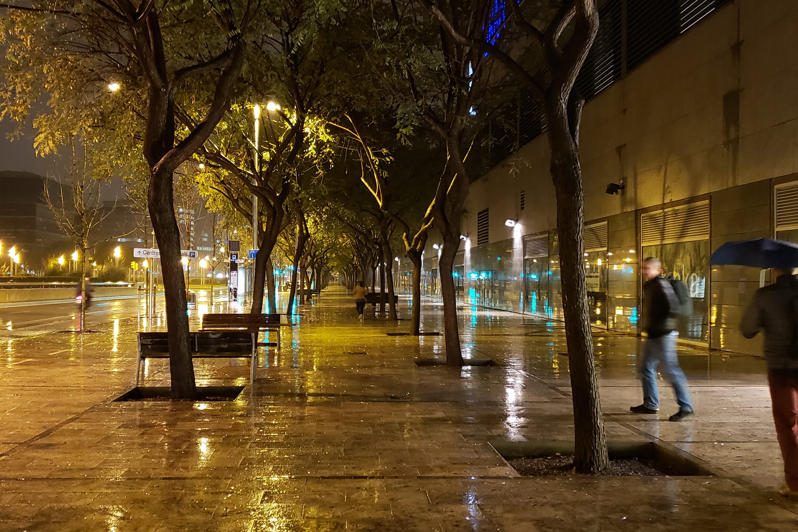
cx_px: 352
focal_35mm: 40
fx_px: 887
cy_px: 284
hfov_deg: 48.4
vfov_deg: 33.4
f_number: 1.5
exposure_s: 1/10
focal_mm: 4.3
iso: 320
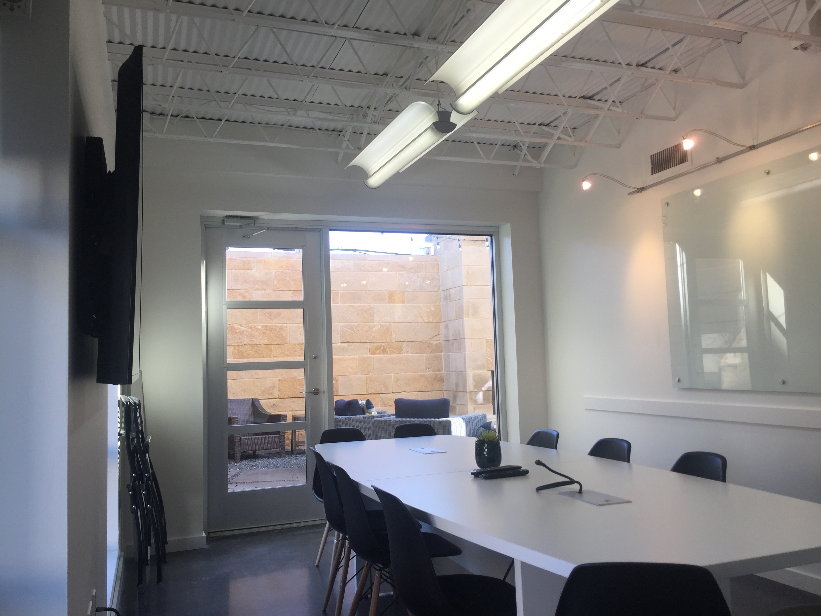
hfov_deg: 61.7
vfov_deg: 48.2
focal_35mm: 29
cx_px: 410
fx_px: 688
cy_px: 308
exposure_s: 1/120
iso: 40
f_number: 2.2
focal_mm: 4.15
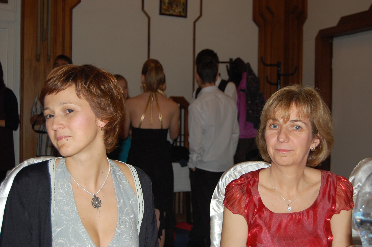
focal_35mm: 52
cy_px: 124
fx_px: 542
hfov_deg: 37.9
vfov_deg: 25.7
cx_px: 186
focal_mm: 35
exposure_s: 1/60
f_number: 4.8
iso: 400
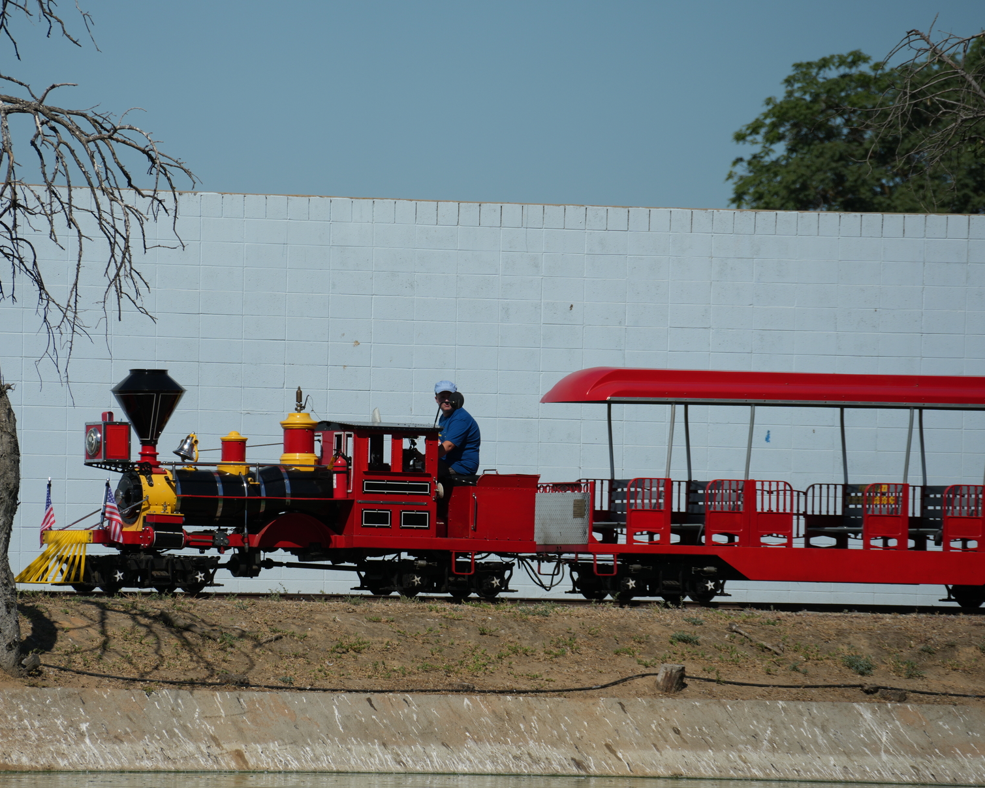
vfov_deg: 3.8
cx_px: 372
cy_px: 462
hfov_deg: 4.8
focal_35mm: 403
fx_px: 11748
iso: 100
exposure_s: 1/640
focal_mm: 300
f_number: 8
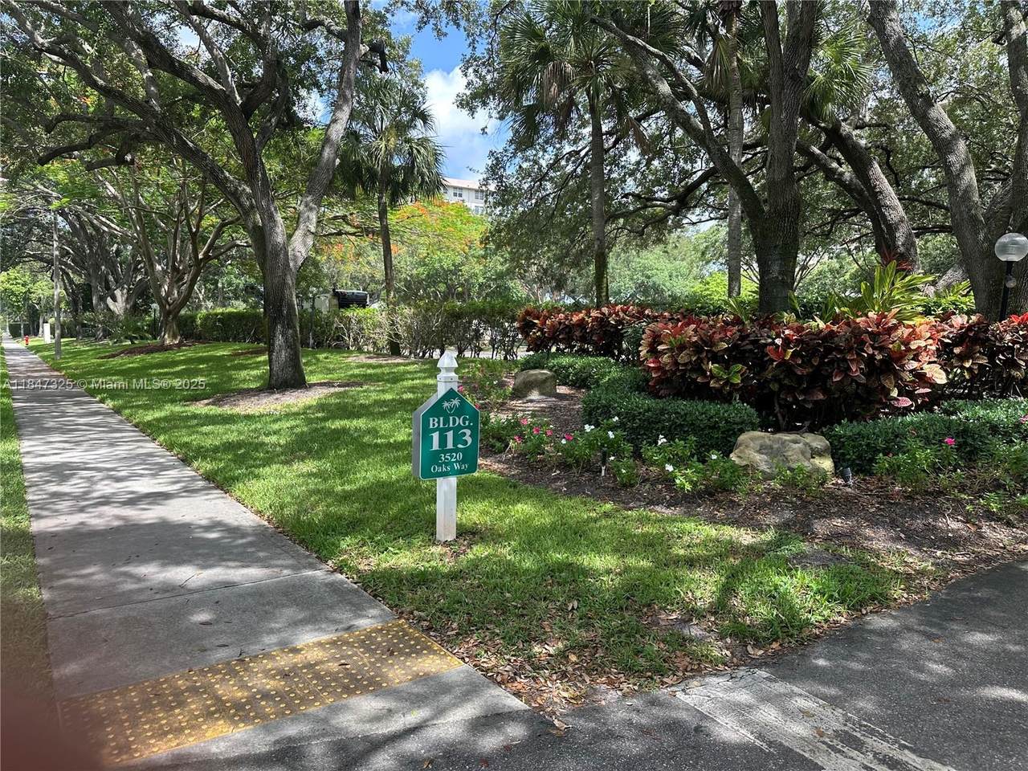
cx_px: 514
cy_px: 386
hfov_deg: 71.6
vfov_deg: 56.8
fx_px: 713
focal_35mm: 24
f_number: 1.78
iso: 80
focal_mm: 6.86
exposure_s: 1/910
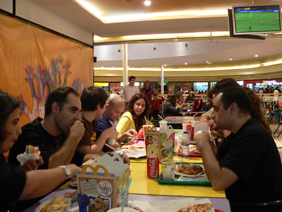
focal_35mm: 36
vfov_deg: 39.7
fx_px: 293
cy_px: 106
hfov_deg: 51.4
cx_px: 141
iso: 200
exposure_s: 1/13
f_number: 2.8
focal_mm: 6
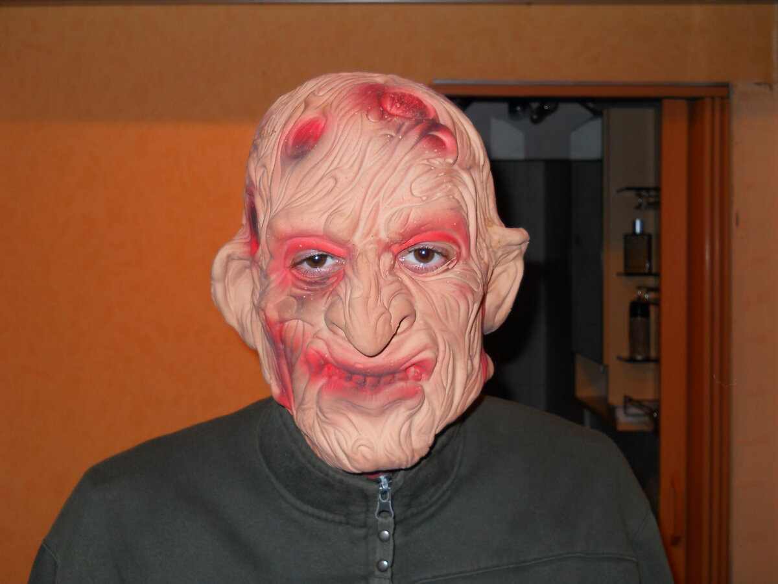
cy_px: 292
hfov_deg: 45.8
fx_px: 921
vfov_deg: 35.1
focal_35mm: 41
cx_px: 389
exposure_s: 1/30
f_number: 3.1
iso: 80
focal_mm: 6.72
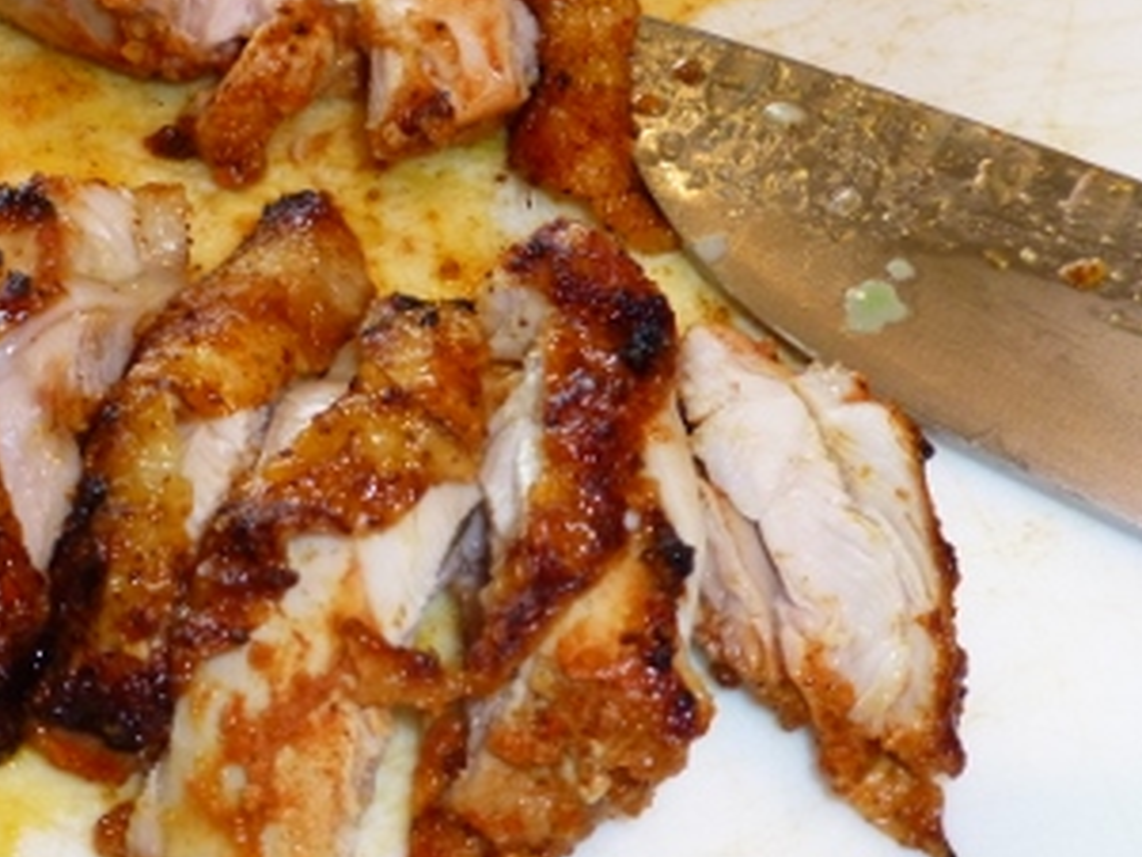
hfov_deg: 25.7
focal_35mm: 75
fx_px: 2475
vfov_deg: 19.5
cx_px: 315
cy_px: 205
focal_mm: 8.5
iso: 500
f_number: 4.2
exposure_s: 1/60
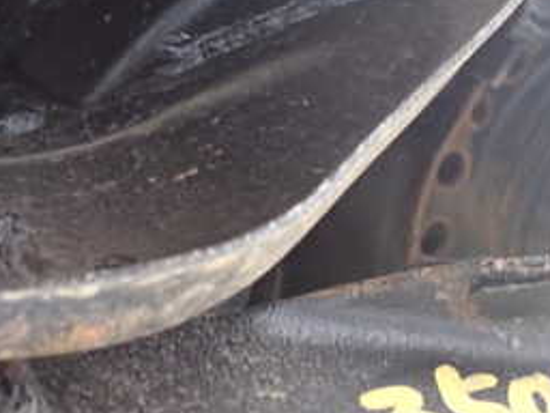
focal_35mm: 75
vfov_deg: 19.0
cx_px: 361
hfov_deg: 25.9
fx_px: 1192
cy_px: -9
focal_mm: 5.79
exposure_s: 1/30
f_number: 2.4
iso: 800
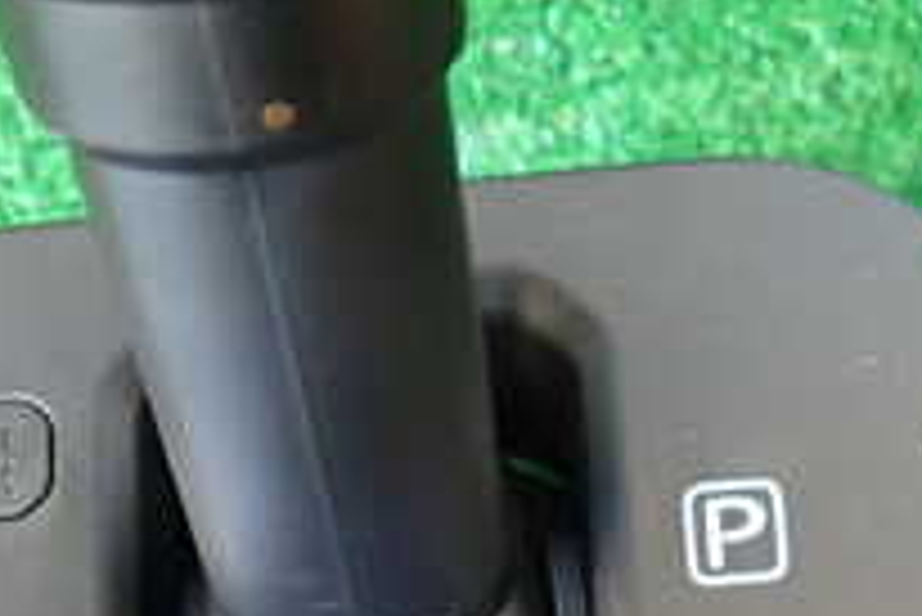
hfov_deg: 26.6
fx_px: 1948
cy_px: 931
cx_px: 463
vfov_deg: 16.4
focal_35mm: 76
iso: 400
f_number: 2
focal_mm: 4.5
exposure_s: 1/30
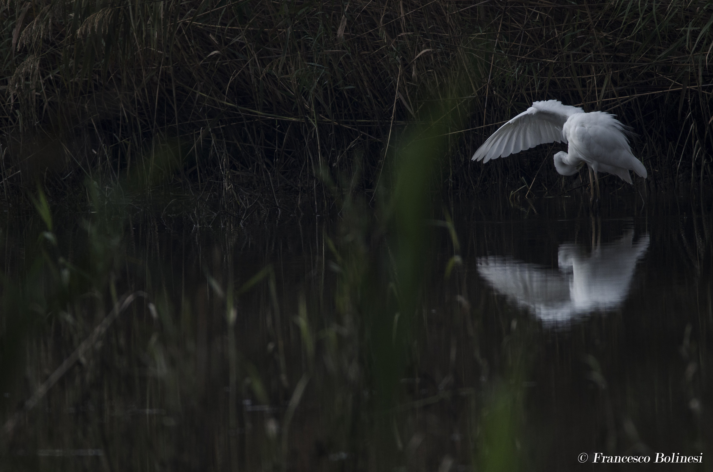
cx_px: 356
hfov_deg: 2.3
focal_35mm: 900
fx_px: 17786
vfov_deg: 1.5
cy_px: 236
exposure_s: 1/1000
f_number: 8
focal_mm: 600
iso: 640
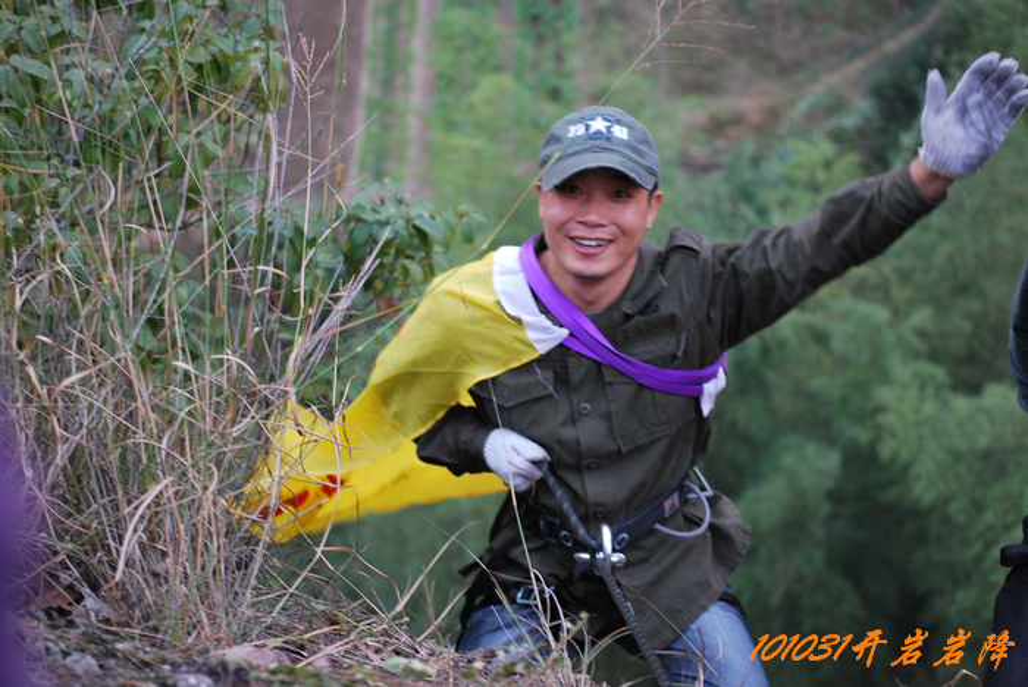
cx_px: 514
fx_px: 2658
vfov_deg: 14.7
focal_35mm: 93
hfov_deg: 21.9
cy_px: 344
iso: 400
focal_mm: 62
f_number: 4.2
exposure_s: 1/13
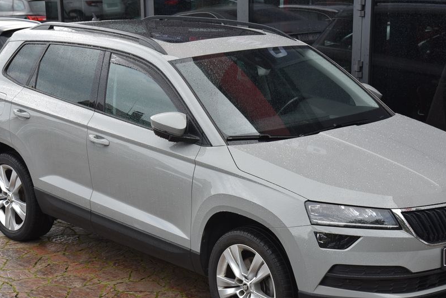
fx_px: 991
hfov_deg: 25.3
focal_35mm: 80
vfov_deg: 17.1
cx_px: 245
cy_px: 182
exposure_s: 1/200
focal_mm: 62
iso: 500
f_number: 7.1
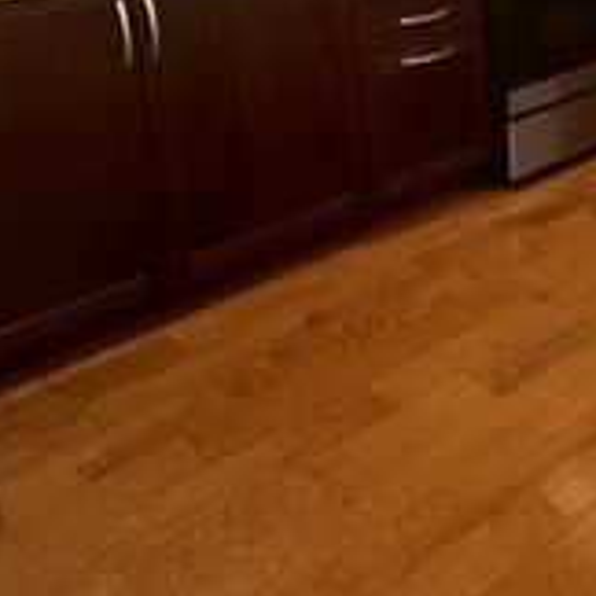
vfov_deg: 29.0
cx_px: 762
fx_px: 993
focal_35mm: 51
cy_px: -112
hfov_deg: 28.0
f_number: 2.2
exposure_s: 1/42
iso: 250
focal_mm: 2.22
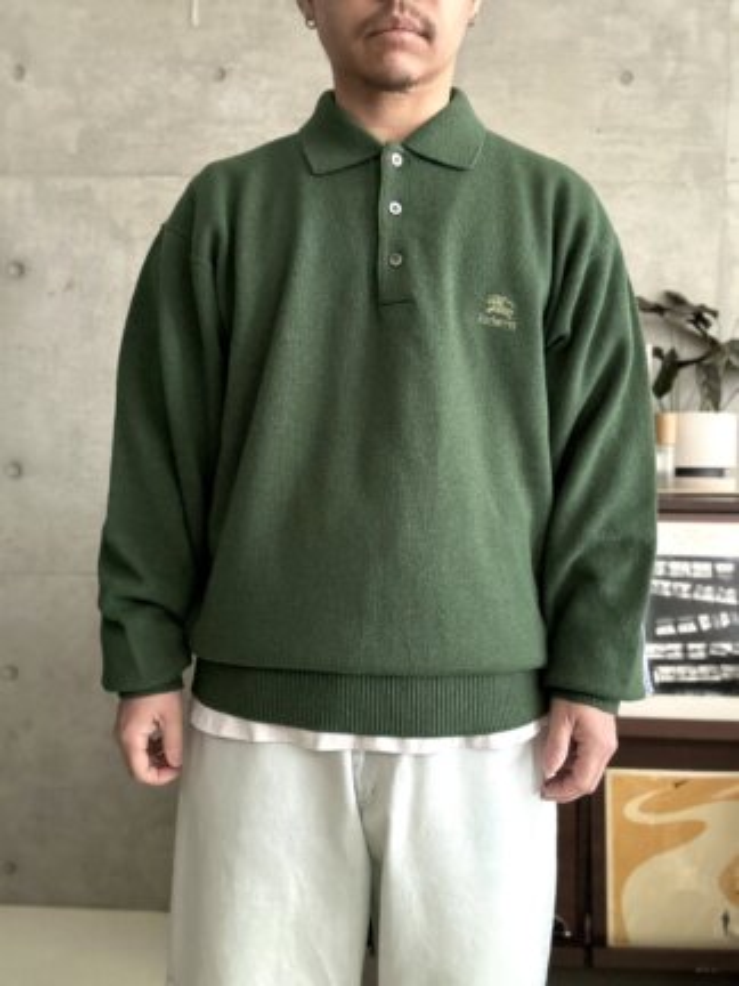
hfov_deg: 46.8
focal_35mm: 30
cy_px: 493
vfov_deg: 60.0
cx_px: 370
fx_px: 854
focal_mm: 2.69
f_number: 1.9
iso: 500
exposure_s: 1/30
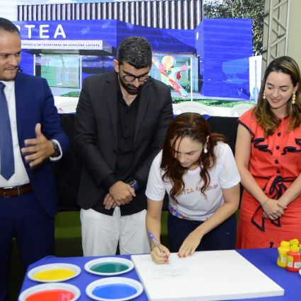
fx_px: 423
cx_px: 182
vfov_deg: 39.0
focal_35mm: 43
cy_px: 182
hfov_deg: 39.0
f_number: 3.5
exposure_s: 1/160
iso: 1600
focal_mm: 18
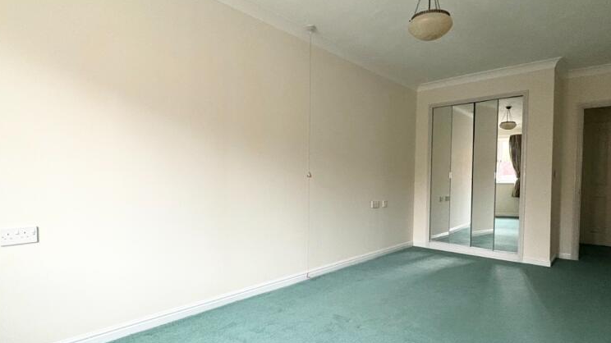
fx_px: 340
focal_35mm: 21
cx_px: 323
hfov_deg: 83.8
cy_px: 188
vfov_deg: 53.5
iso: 640
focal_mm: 2.22
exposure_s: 1/60
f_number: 2.2
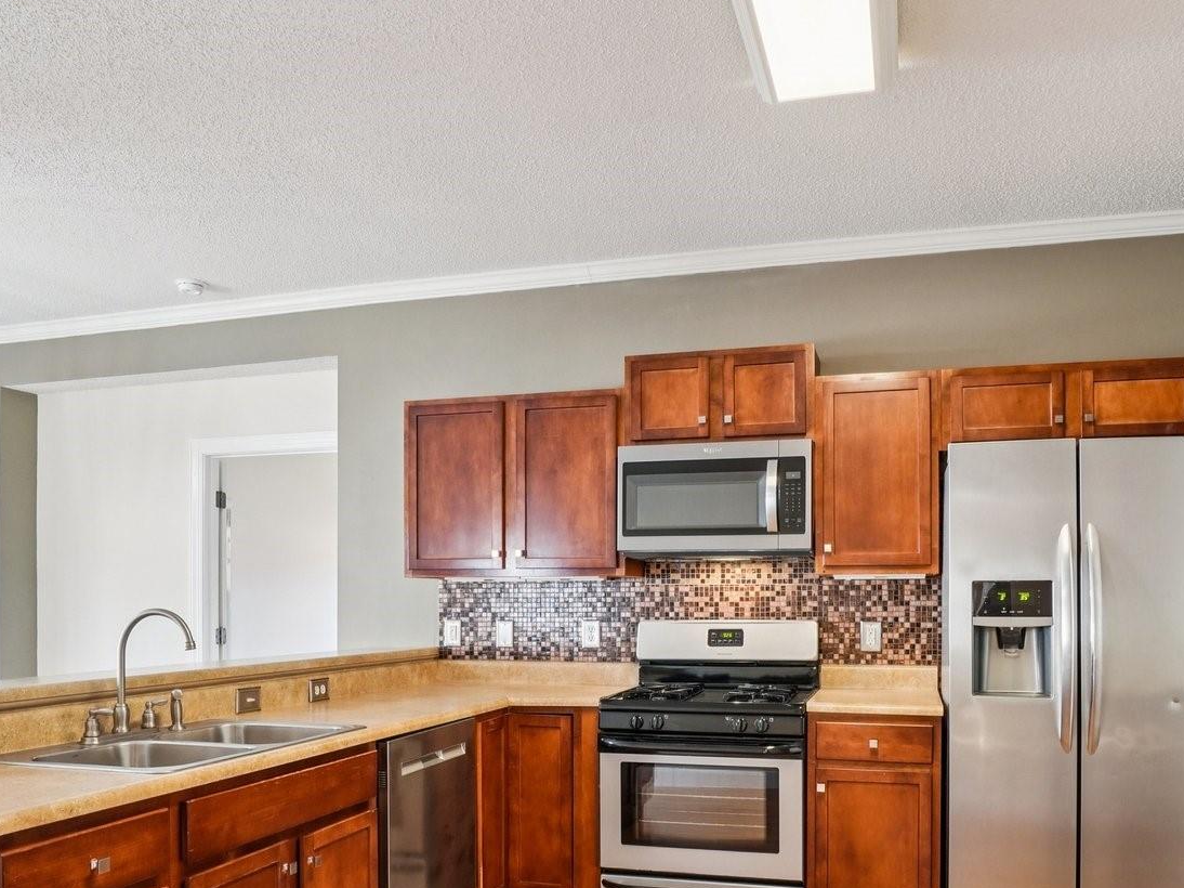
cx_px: 653
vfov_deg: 50.1
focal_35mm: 27
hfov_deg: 65.2
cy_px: 618
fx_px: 923
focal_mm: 10
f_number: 8
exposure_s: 1/5
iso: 400
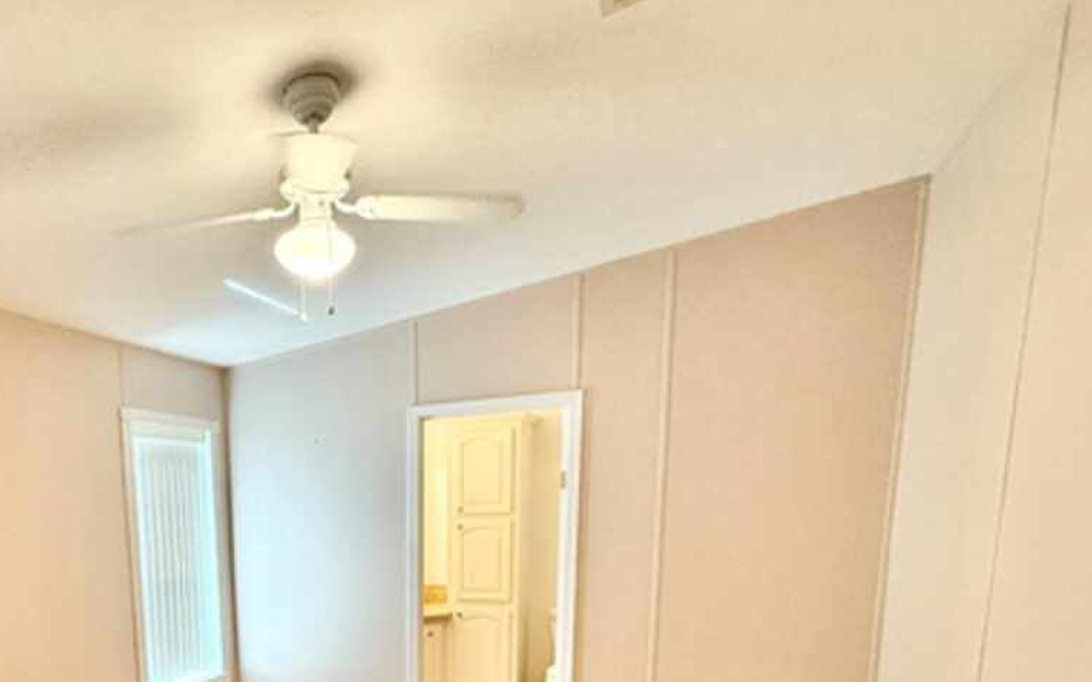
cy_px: 630
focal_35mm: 25
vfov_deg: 44.3
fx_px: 744
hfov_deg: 68.5
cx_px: 292
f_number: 2.2
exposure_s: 1/60
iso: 320
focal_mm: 2.22
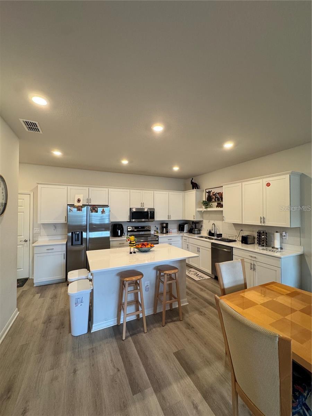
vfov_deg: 102.1
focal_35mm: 14
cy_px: 208
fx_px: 168
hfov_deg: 85.7
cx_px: 156
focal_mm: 2.22
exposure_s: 1/120
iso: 250
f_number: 2.2
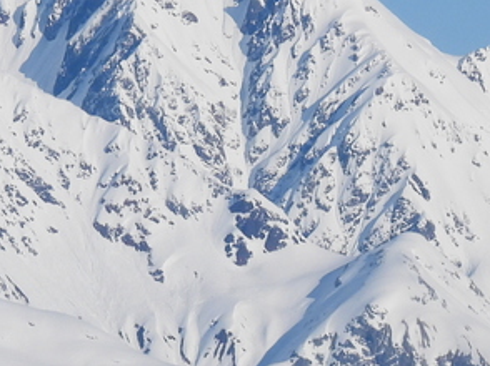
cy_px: 319
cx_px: 360
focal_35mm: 959
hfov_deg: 2.1
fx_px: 13564
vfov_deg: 1.5
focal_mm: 39.3
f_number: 4.5
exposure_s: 1/1600
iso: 100
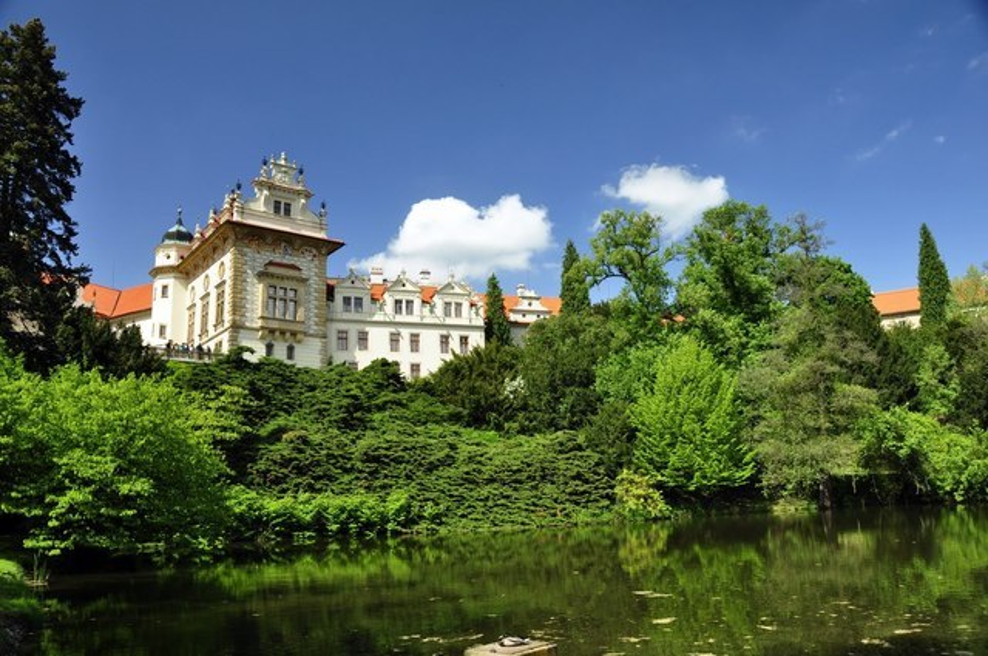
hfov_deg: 67.4
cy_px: 328
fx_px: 740
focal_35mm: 27
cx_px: 494
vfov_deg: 47.8
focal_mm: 18
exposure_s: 1/160
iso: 200
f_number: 6.3
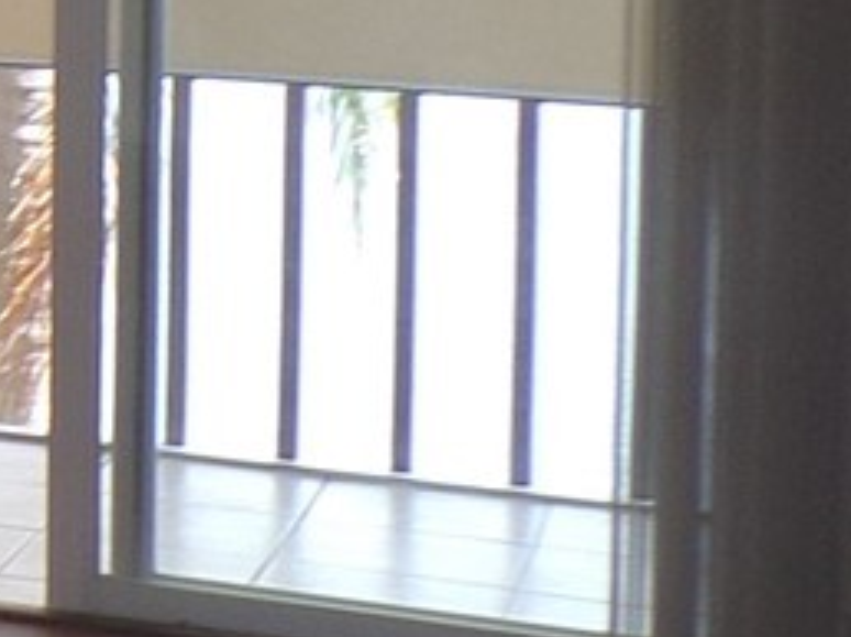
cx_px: -1346
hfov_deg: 10.8
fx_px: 3660
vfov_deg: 9.7
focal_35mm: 149
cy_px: -218
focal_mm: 4.3
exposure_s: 1/34
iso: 84
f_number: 4.3
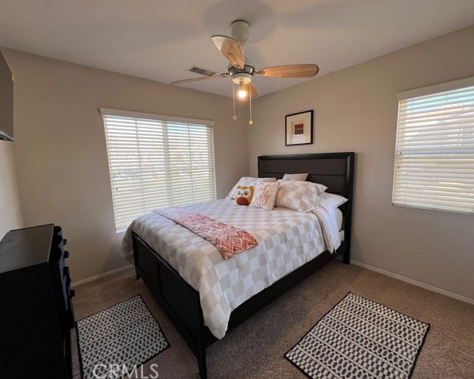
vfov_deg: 88.0
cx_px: 247
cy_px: 187
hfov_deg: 100.6
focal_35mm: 14
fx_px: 196
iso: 80
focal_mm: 1.57
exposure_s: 1/99
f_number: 1.8
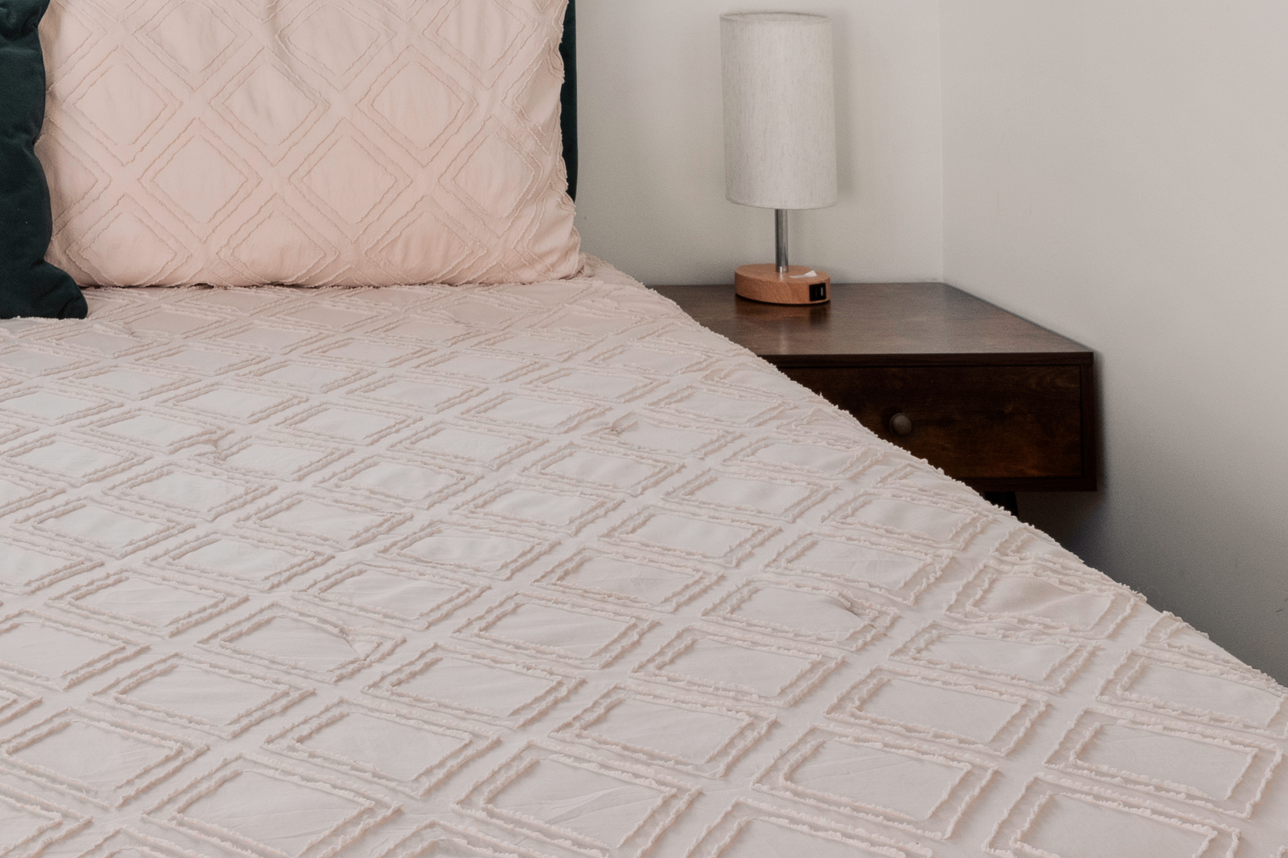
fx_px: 2361
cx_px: -205
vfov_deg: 19.2
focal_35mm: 66
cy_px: -215
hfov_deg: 27.3
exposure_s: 1/4
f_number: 13
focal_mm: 21.2
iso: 320
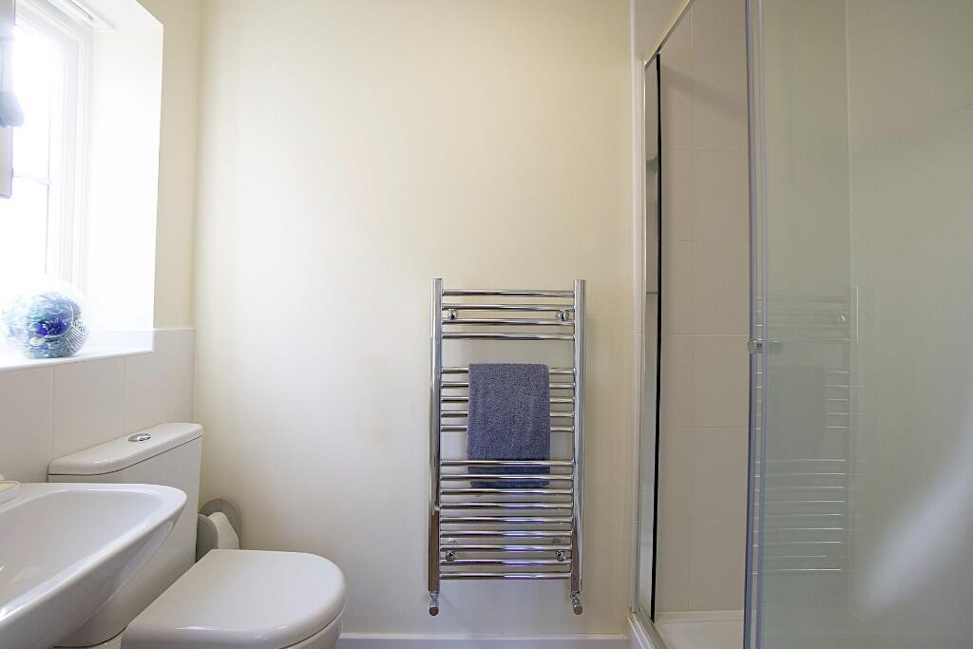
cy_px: 324
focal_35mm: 15
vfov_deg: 77.3
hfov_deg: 100.4
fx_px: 405
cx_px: 486
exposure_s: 1/60
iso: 250
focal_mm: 10
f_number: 4
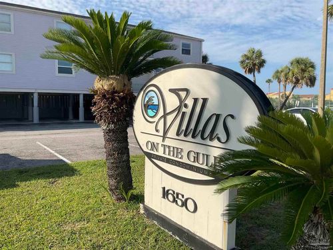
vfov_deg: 48.2
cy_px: 125
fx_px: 279
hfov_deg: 61.7
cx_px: 166
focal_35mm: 29
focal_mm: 3
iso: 16
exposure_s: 1/2141
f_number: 1.8
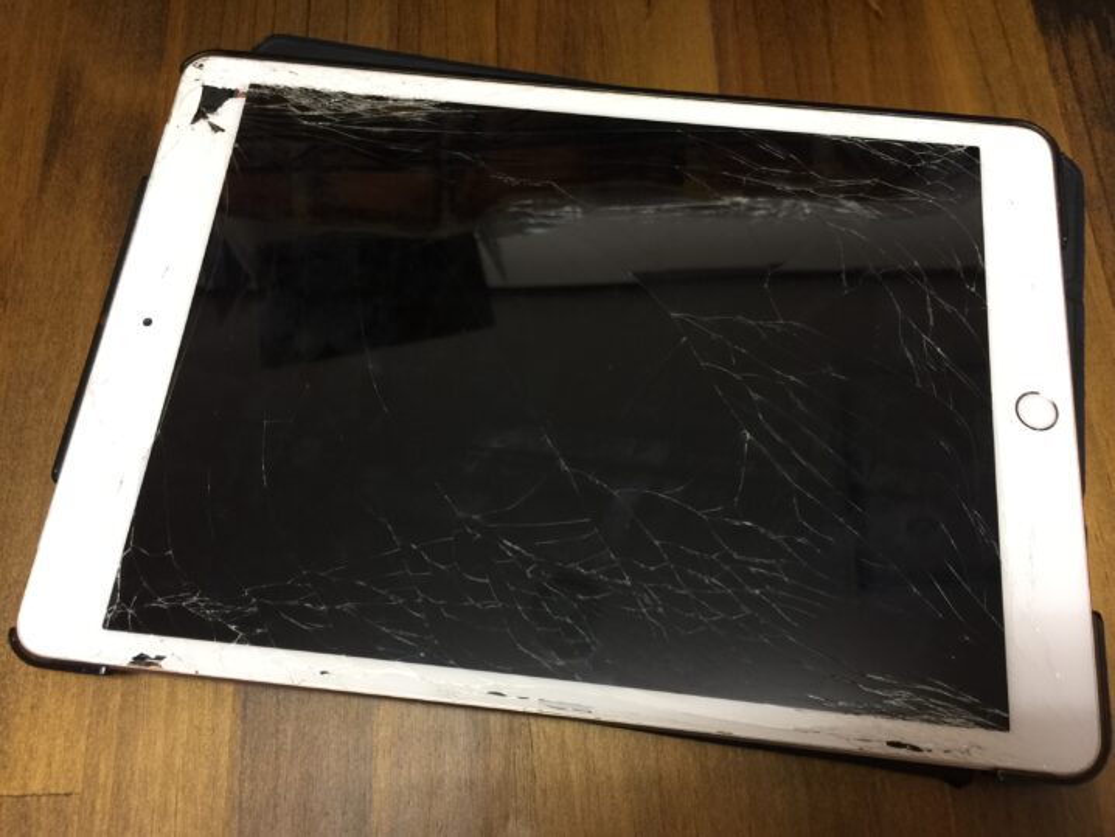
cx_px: 558
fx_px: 934
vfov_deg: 48.3
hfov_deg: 61.6
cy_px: 418
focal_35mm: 29
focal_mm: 4.15
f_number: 2.2
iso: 64
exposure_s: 1/17
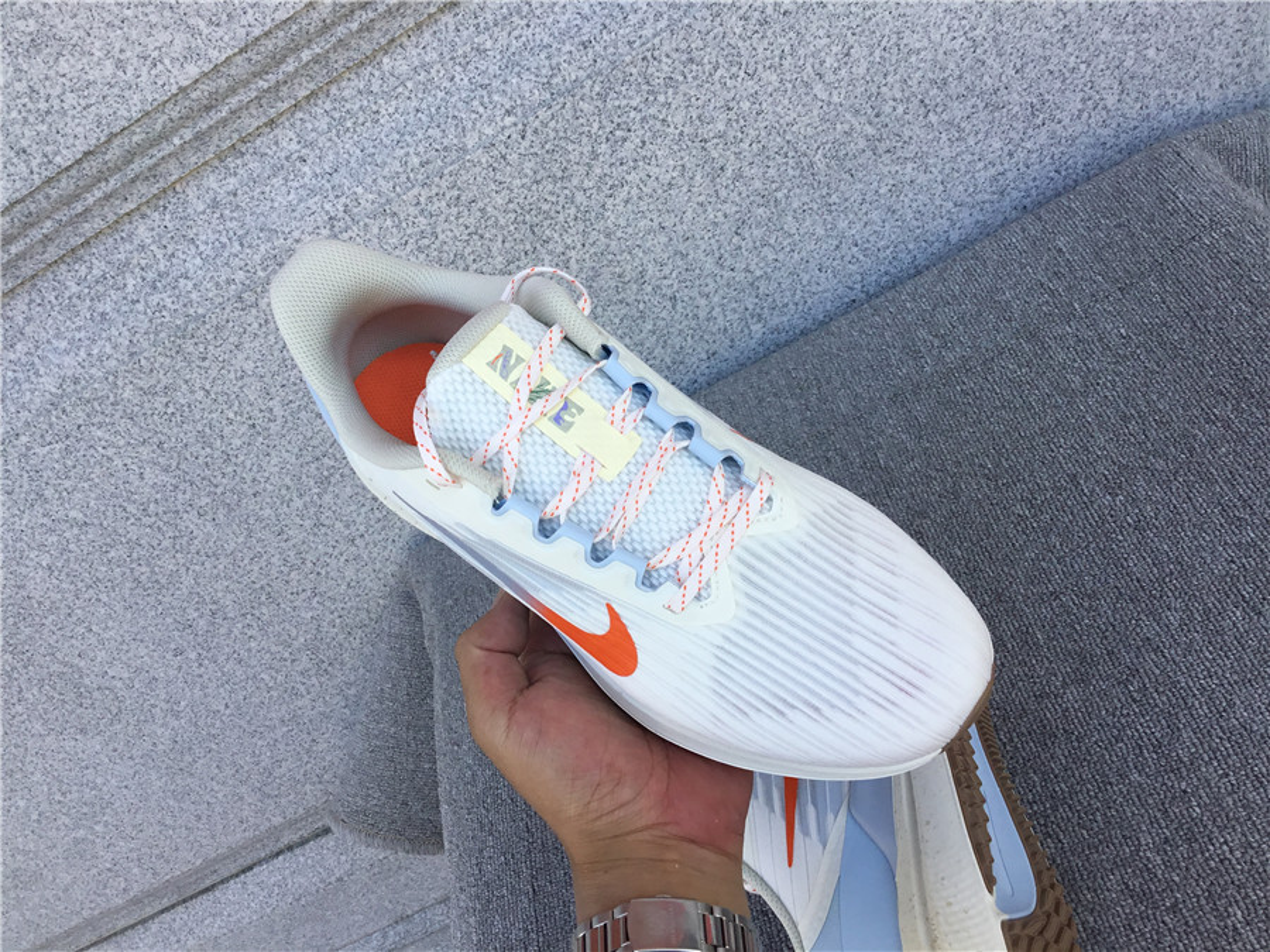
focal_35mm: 31
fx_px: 1137
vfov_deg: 45.4
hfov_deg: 58.4
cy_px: 476
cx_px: 635
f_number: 2.4
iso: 25
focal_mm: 3.3
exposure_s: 1/278
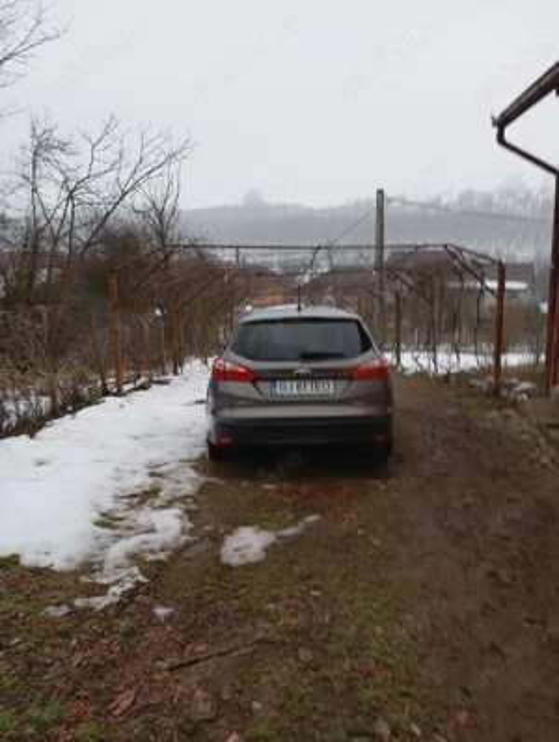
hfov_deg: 49.9
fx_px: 601
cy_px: 371
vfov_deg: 63.4
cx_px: 280
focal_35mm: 28
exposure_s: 1/50
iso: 117
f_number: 1.8
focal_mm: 4.27
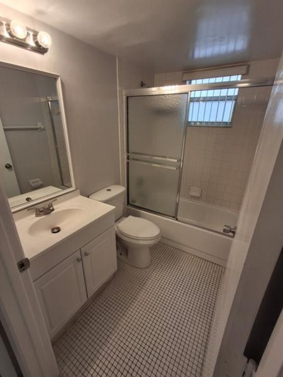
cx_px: 142
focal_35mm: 16
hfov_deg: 78.1
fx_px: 174
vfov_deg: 94.5
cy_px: 188
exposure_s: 1/60
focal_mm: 1.64
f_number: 2.2
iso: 40
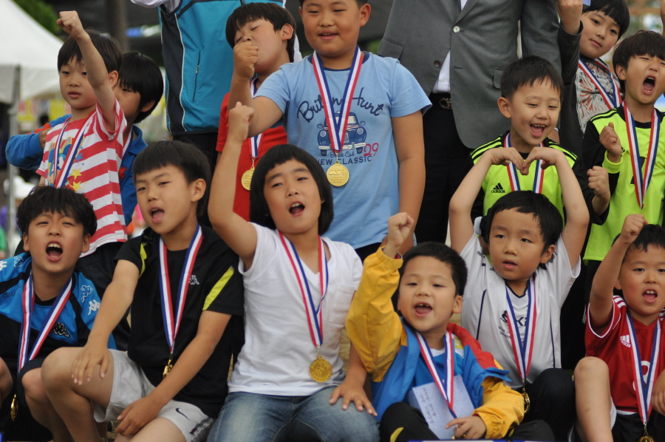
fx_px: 2214
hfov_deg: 17.1
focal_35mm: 120
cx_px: 332
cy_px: 221
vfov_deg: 11.4
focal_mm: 80
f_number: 2.8
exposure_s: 1/1000
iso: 640
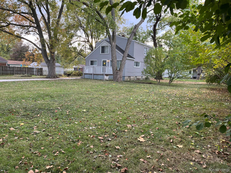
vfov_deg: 53.1
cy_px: 86
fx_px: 174
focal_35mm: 26
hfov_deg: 67.3
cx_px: 116
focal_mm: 5.1
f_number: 1.6
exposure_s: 1/164
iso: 40
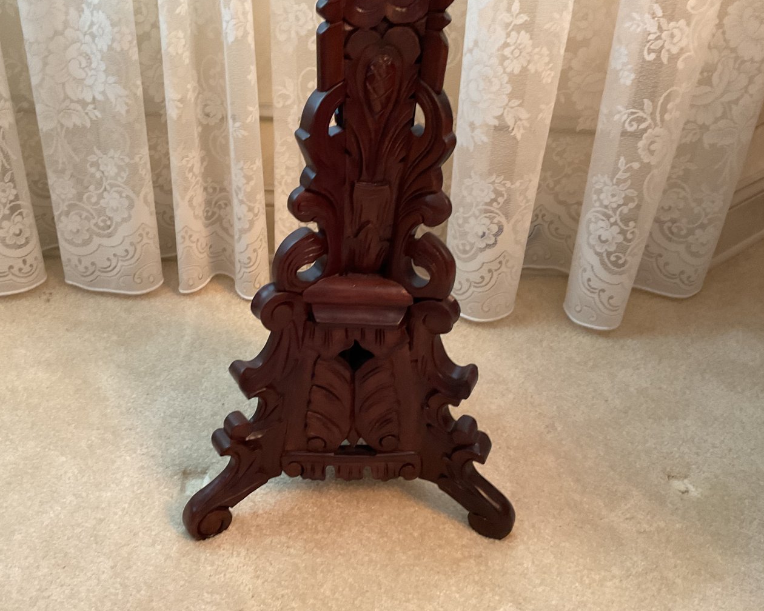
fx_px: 769
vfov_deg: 43.3
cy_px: 278
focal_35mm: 34
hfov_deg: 52.7
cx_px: 337
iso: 200
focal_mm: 3
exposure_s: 1/40
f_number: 1.8
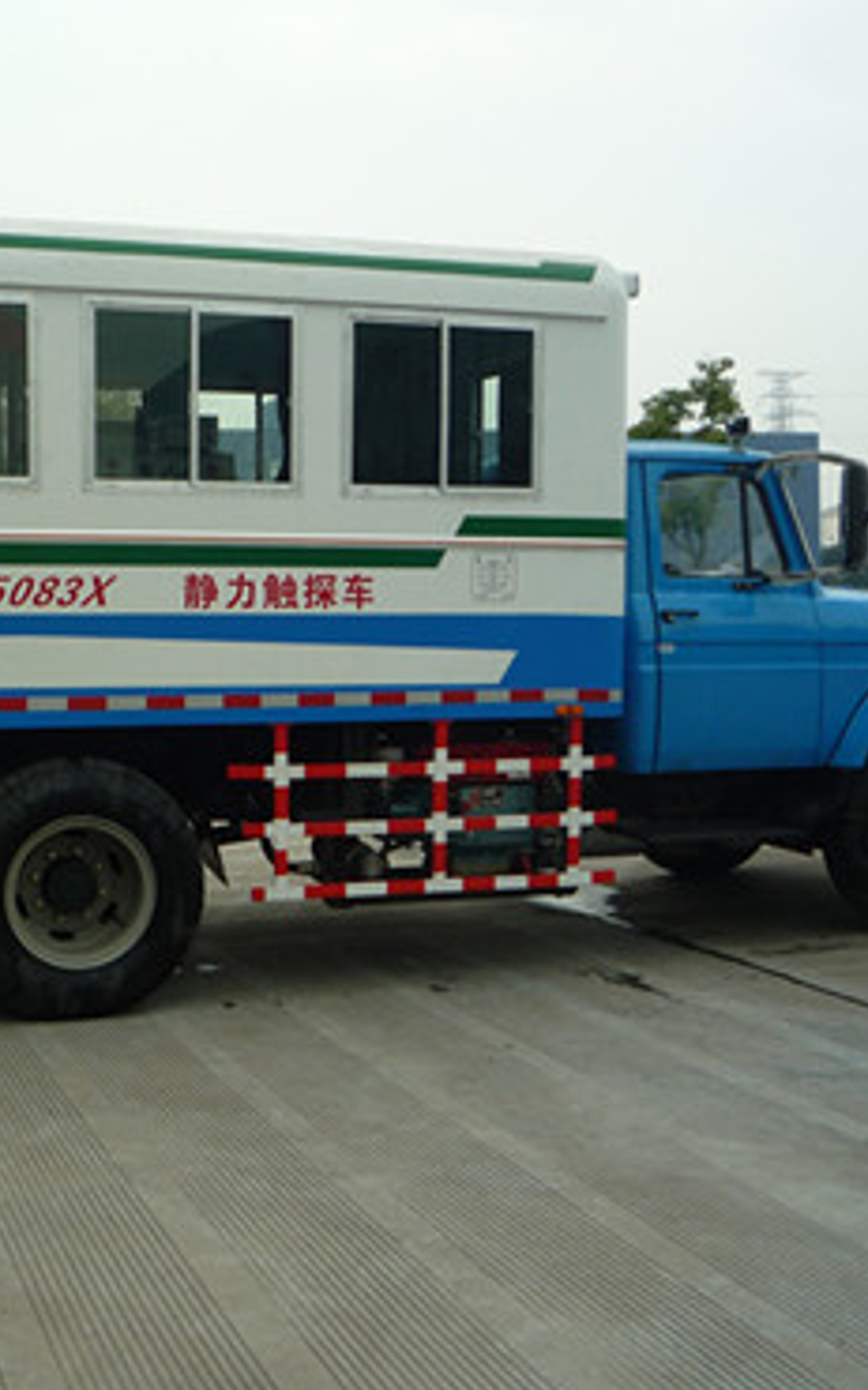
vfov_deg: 46.2
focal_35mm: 43
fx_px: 1629
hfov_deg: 29.3
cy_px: 697
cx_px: 195
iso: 100
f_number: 4
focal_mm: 5.2
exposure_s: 1/200
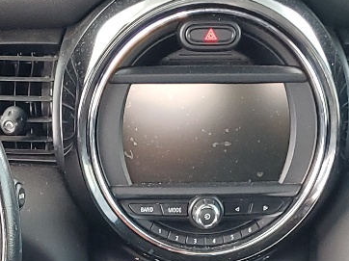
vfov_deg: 11.6
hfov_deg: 17.1
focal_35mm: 115
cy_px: 520
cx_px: 154
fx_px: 1159
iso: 75
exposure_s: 1/60.2
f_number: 1.5
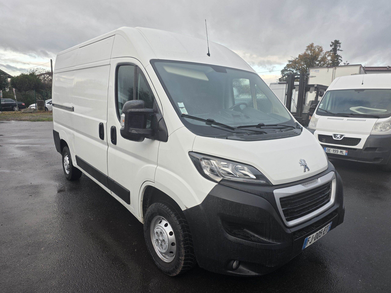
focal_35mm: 23
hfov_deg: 73.9
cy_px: 146
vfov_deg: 58.9
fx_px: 260
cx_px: 196
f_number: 1.7
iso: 50
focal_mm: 6.25
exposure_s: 1/359
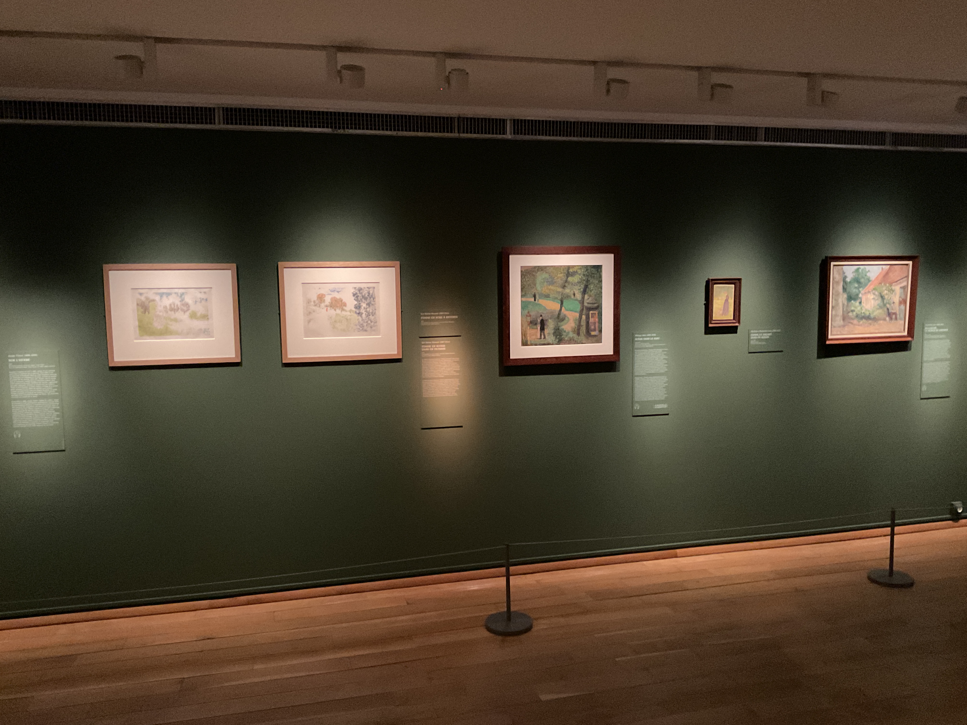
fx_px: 810
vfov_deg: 48.2
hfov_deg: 61.7
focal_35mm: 29
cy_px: 362
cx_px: 484
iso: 500
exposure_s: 1/20
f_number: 1.8
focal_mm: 3
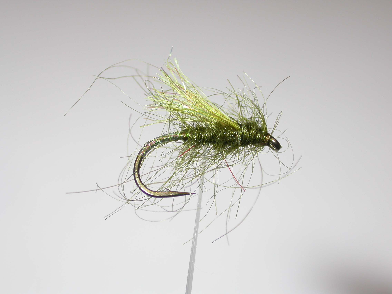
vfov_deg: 12.0
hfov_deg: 15.9
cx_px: 196
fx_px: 1404
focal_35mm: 124
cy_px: 147
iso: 100
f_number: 4.4
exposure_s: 1/60.3
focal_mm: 25.7
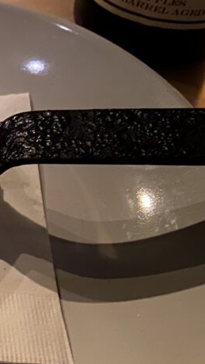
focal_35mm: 63
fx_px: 608
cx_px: -135
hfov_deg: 16.7
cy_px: 219
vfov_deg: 33.2
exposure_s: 1/15
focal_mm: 4.25
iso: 1250
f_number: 1.8
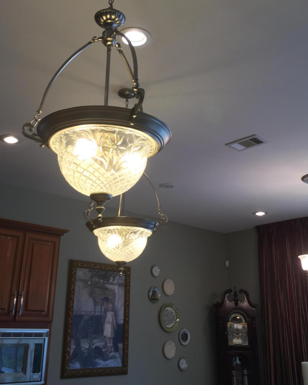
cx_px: 145
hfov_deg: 38.2
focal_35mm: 39
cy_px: 141
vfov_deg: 46.4
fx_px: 445
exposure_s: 1/60
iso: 40
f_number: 2.2
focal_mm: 4.15
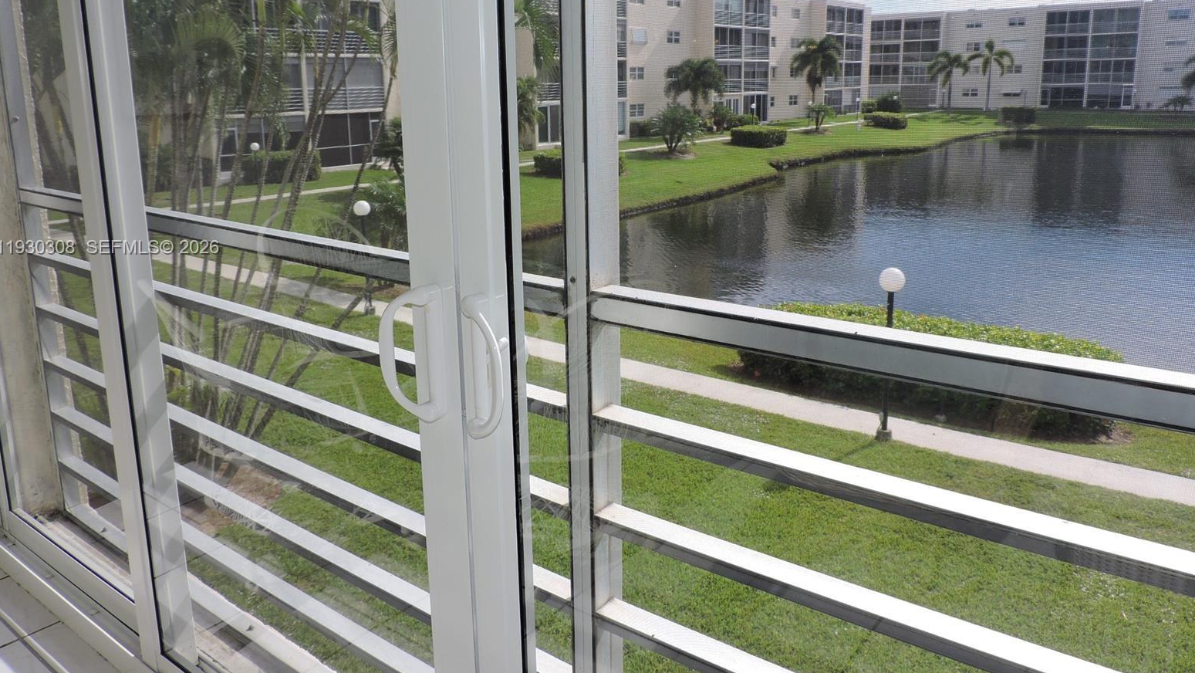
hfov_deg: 69.8
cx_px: 596
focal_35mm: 27
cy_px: 249
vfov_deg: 42.6
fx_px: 856
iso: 100
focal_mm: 4.3
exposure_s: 1/500
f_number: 3
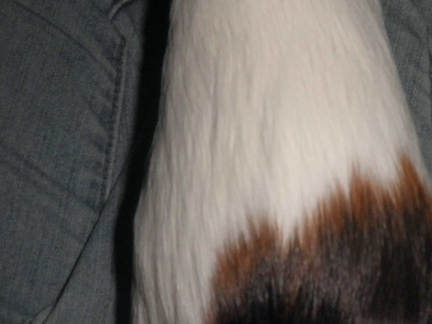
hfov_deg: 31.9
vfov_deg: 24.4
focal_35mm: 60
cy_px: 151
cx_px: 284
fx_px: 749
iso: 160
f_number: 7.8
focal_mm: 4.65
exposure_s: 1/30
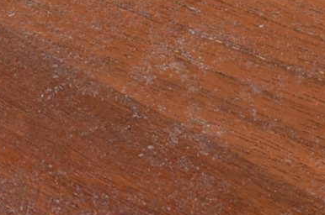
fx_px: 7338
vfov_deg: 1.7
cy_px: 468
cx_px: 234
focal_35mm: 814
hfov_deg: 2.5
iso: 125
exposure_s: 1/125
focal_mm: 85
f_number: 11
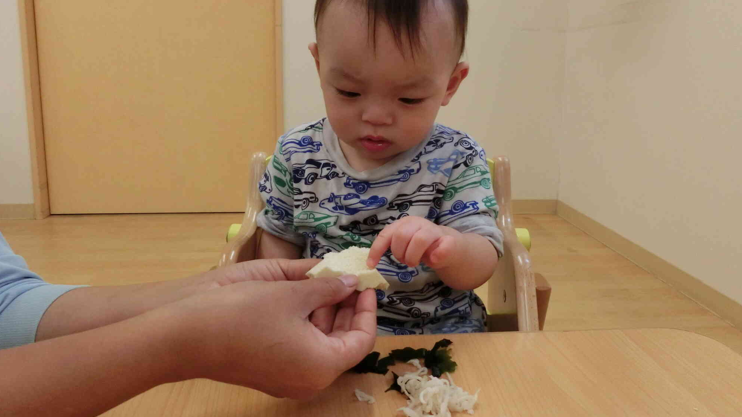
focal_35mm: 28
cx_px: 367
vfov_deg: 41.2
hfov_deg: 67.9
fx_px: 551
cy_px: 155
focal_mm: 4.5
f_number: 3.5
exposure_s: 1/125
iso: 400
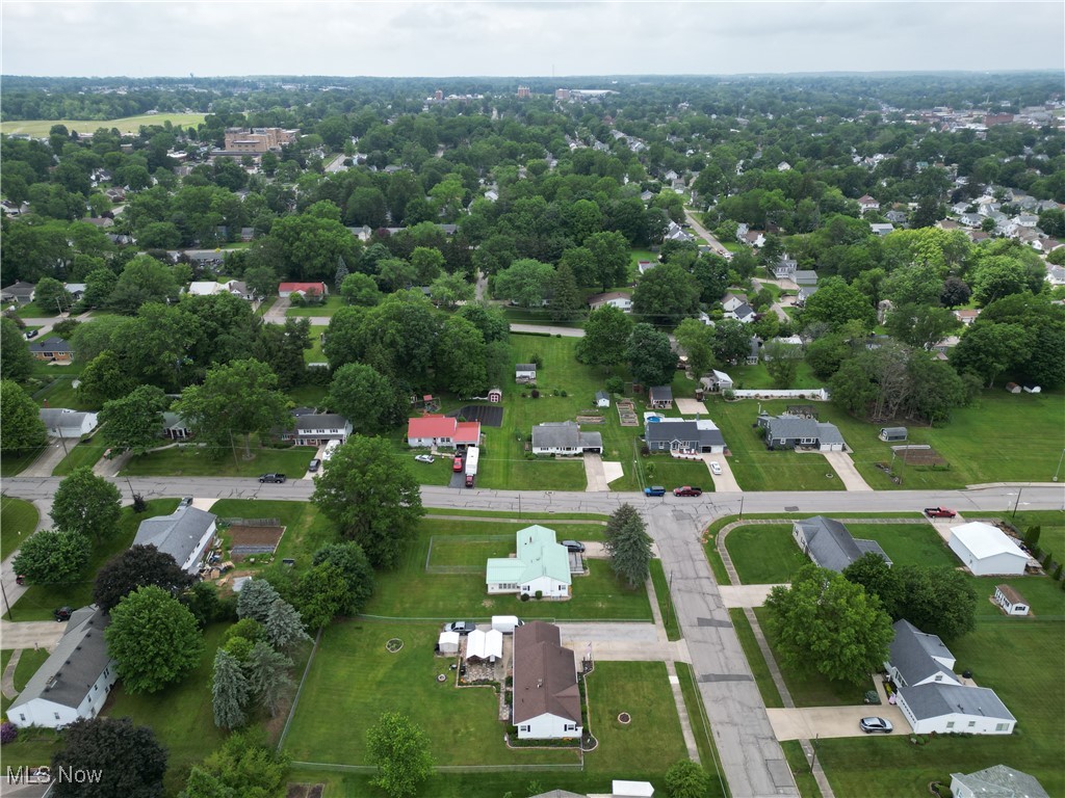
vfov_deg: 56.8
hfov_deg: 71.6
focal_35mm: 24
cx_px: 532
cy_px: 399
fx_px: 738
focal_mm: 6.72
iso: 140
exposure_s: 1/2000
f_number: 1.7
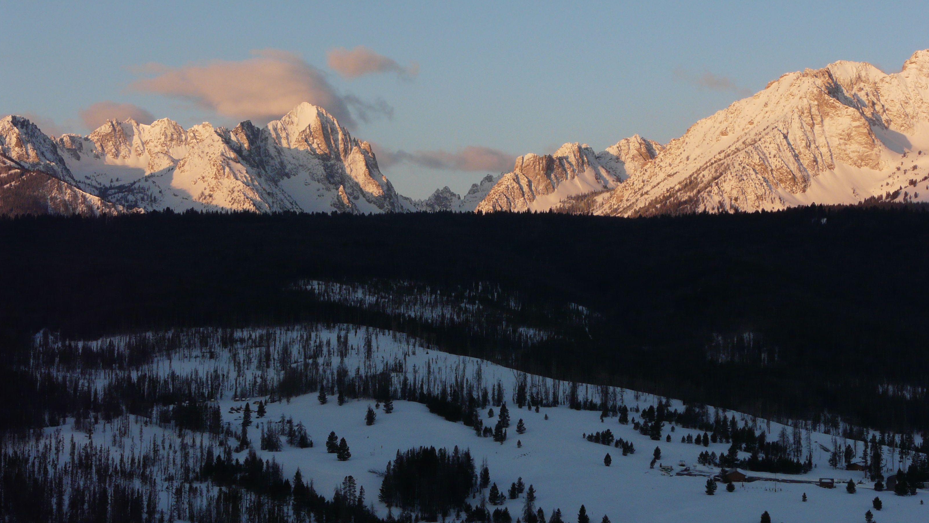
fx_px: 1823
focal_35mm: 74
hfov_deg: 28.6
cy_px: 217
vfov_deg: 16.3
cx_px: 462
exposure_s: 1/200
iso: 100
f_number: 5.6
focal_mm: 11.1
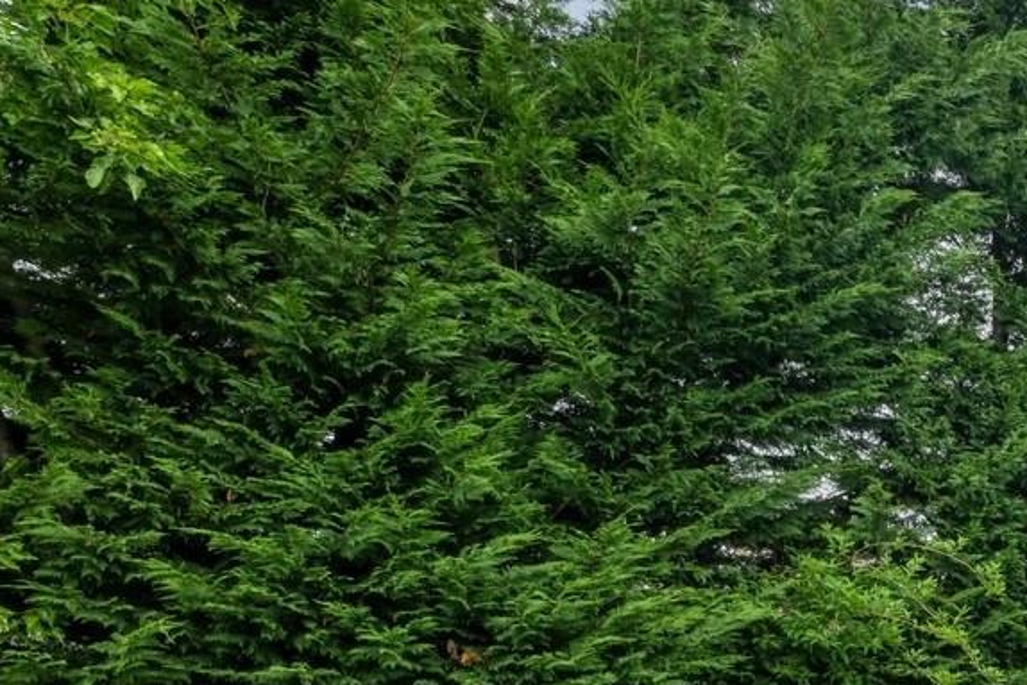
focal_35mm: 39
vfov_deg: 31.7
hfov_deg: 34.5
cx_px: 1342
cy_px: 681
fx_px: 1113
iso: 400
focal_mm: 14
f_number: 11
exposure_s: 1/100
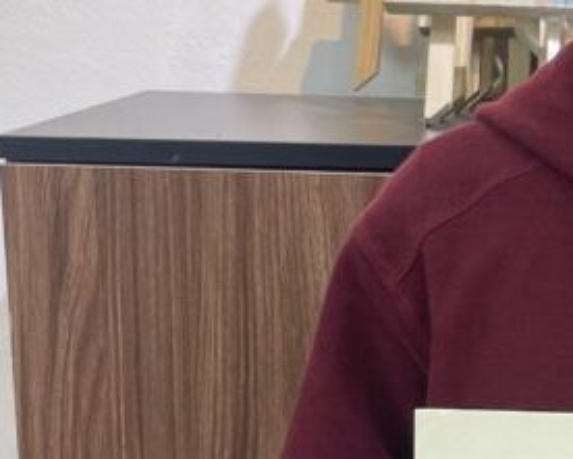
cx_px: 662
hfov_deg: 19.7
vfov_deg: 16.6
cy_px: 374
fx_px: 1561
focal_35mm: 92
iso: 100
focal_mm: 4.2
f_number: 1.6
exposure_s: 1/100
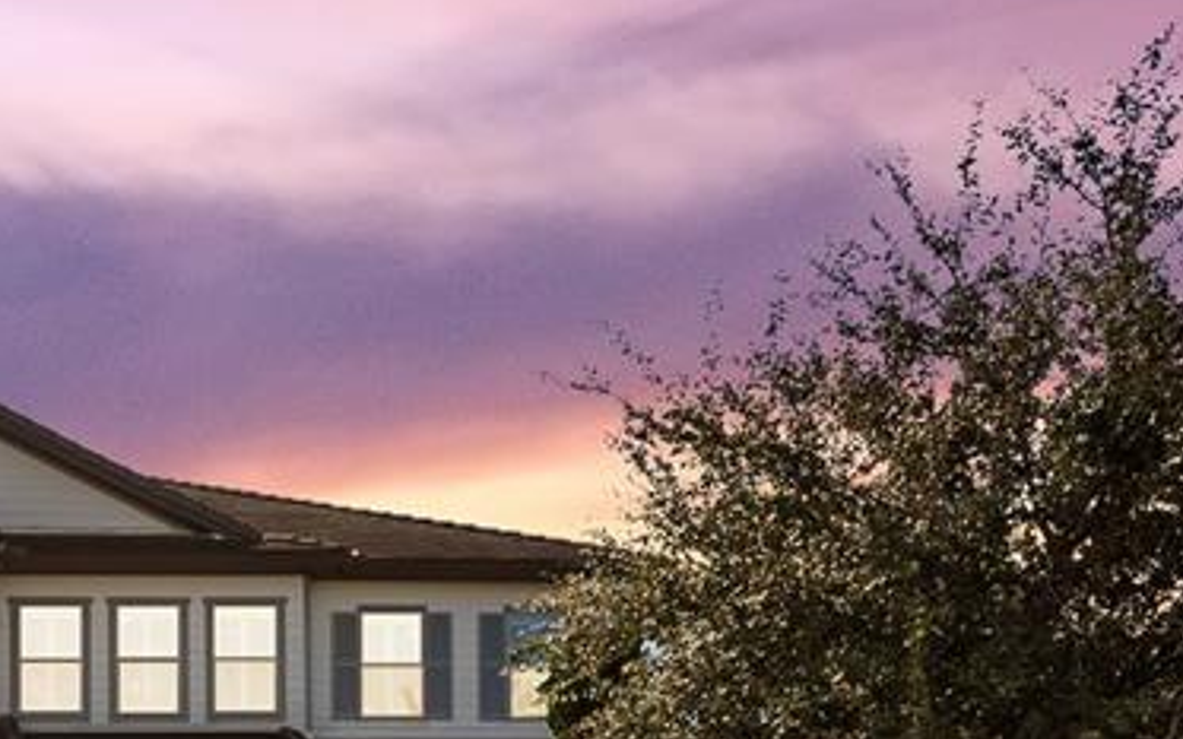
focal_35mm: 42
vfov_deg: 26.9
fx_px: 1354
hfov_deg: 41.8
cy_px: 896
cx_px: 38
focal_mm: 10
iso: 125
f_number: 10
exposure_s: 1/20
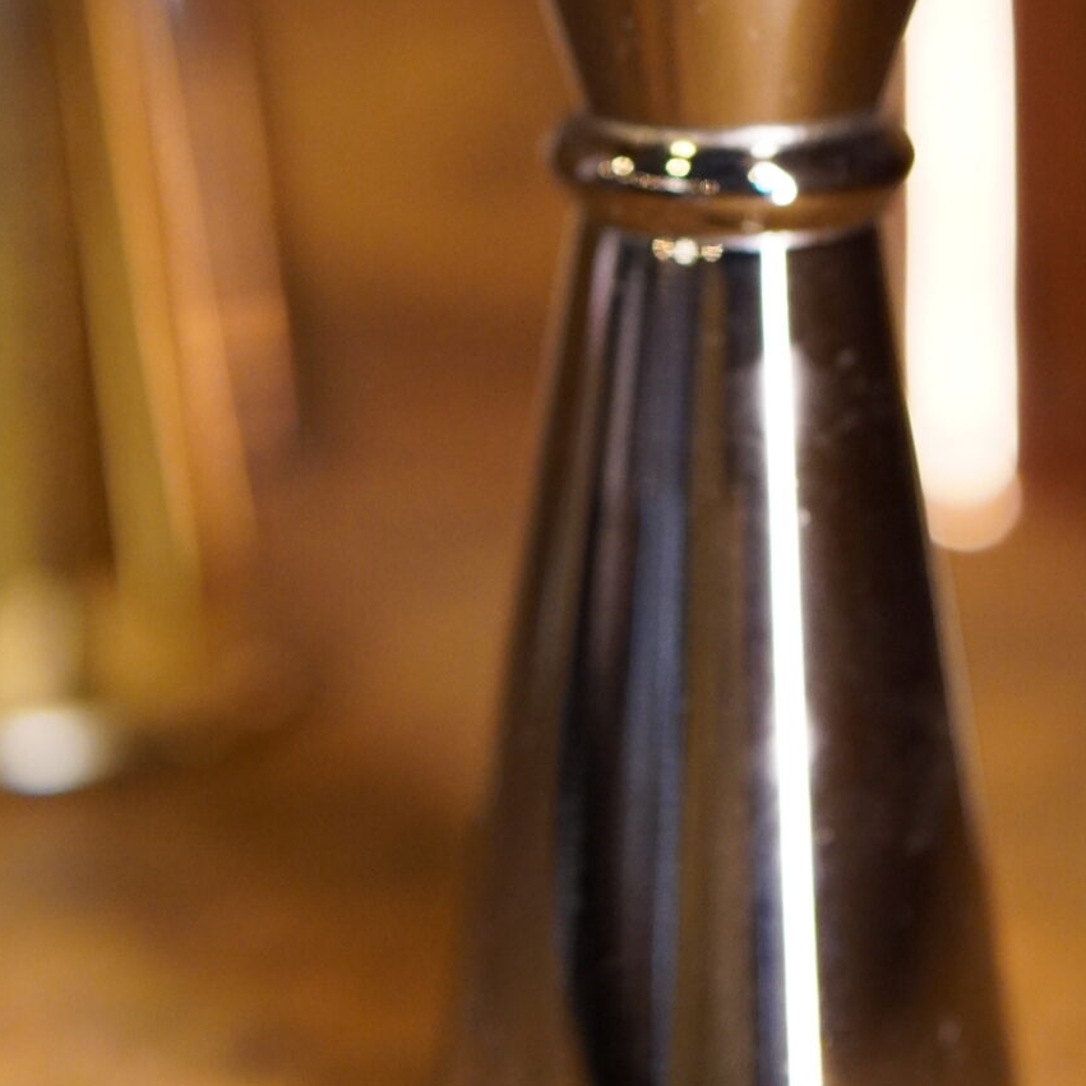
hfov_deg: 15.1
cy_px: 101
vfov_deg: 15.0
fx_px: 4082
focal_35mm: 115
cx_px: 756
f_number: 2
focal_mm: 30
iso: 1600
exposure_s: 1/160
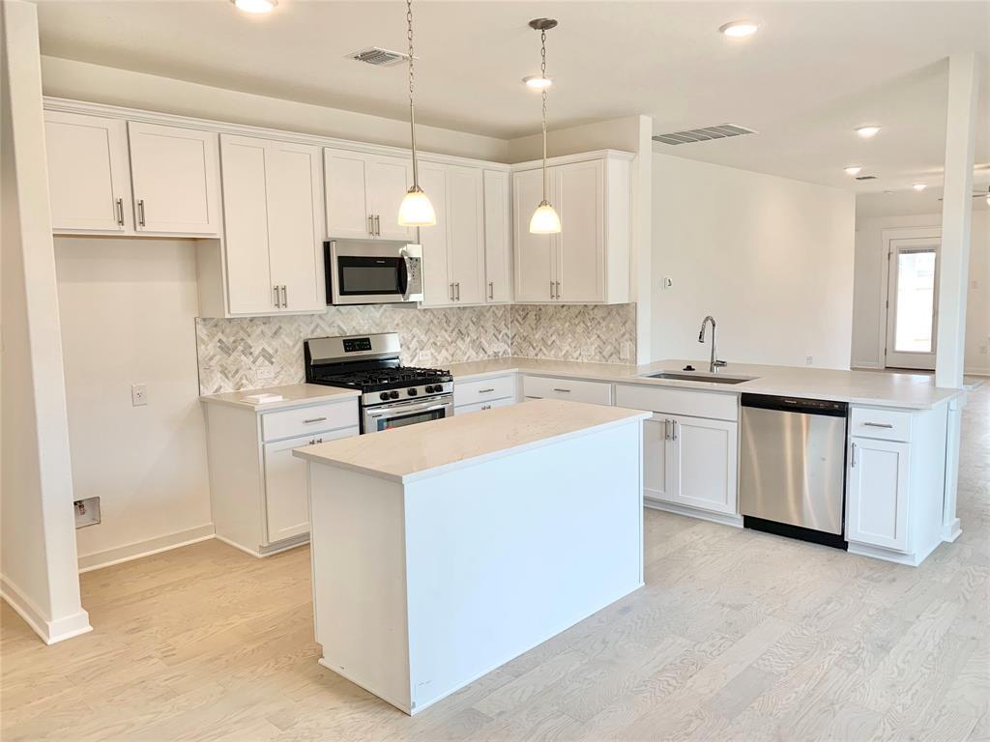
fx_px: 744
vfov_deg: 53.1
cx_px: 495
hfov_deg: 67.3
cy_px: 371
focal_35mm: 26
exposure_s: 1/120
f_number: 1.8
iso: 40
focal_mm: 4.25
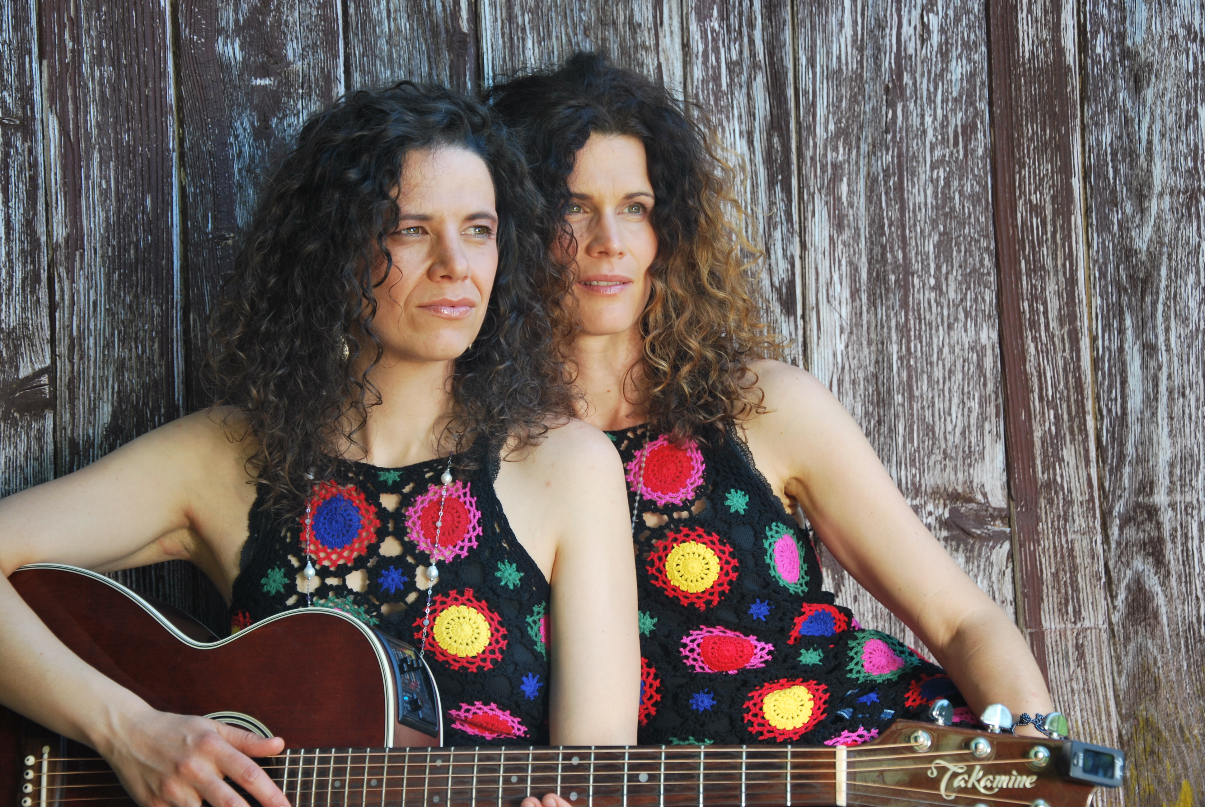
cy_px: 404
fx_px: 2614
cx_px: 602
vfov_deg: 17.5
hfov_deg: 26.0
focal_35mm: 78
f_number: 5
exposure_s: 1/80
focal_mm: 52
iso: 200
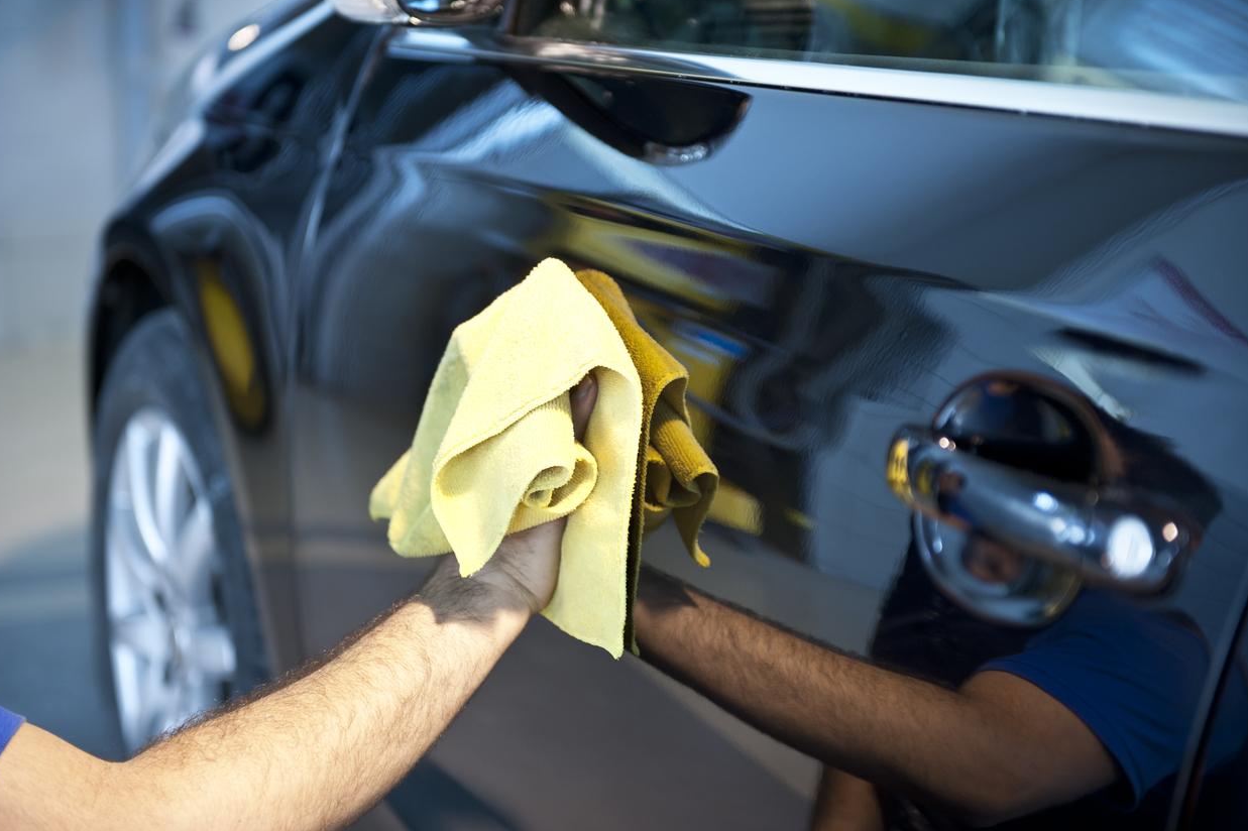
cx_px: 621
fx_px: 2461
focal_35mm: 71
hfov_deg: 28.5
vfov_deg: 19.2
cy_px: 414
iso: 200
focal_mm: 70
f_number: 2.8
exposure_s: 1/10
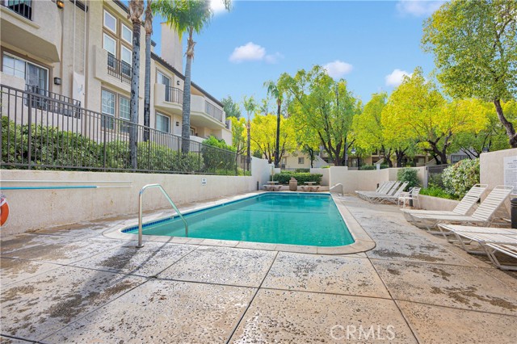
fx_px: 258
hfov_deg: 90.0
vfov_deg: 67.3
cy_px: 172
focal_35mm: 18
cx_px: 258
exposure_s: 1/1000
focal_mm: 12
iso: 100
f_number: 4.5
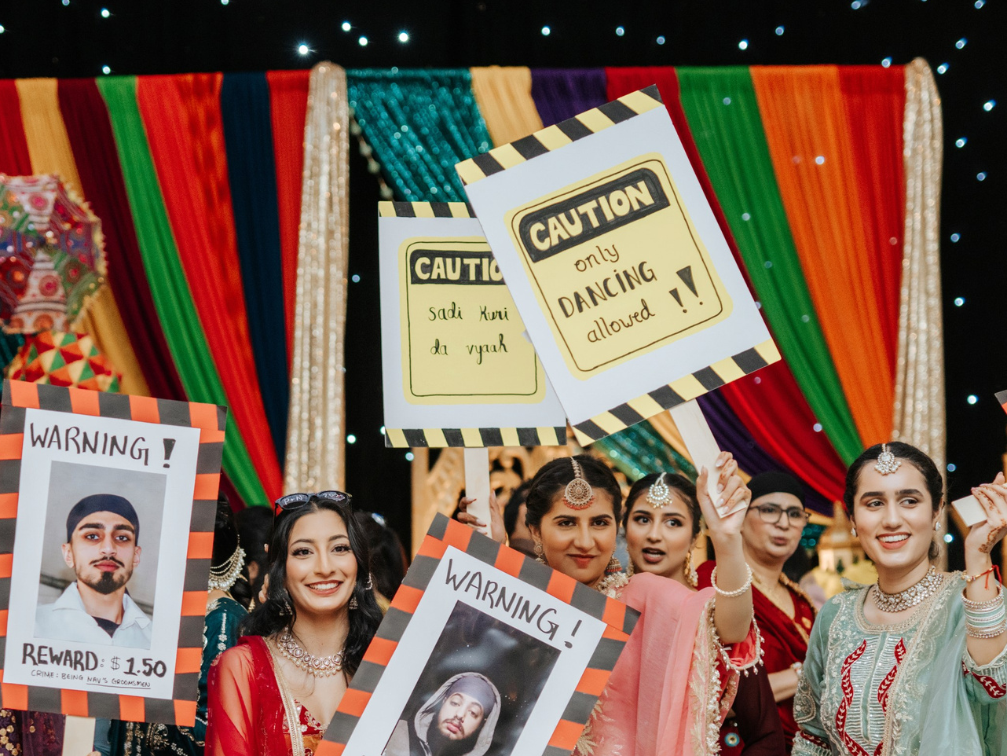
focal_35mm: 96
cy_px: 635
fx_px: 2793
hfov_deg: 20.4
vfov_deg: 15.3
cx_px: 328
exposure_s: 1/200
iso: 1250
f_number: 2
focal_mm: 50
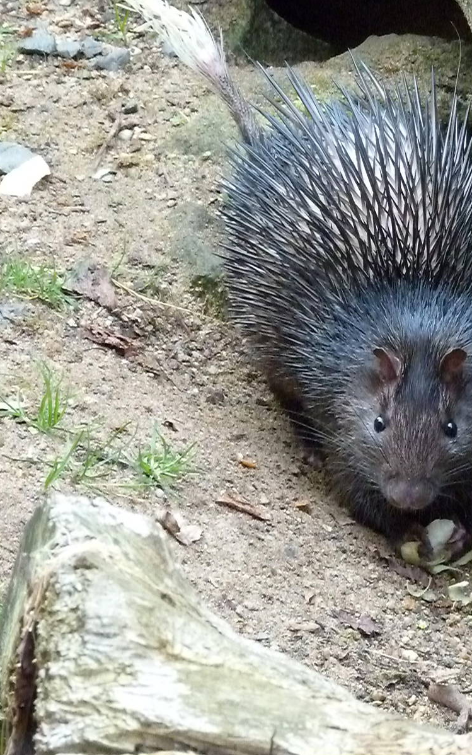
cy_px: 378
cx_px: 430
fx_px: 3992
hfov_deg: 6.8
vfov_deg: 10.8
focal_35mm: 194
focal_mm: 24.6
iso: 1600
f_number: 4.5
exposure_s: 1/200
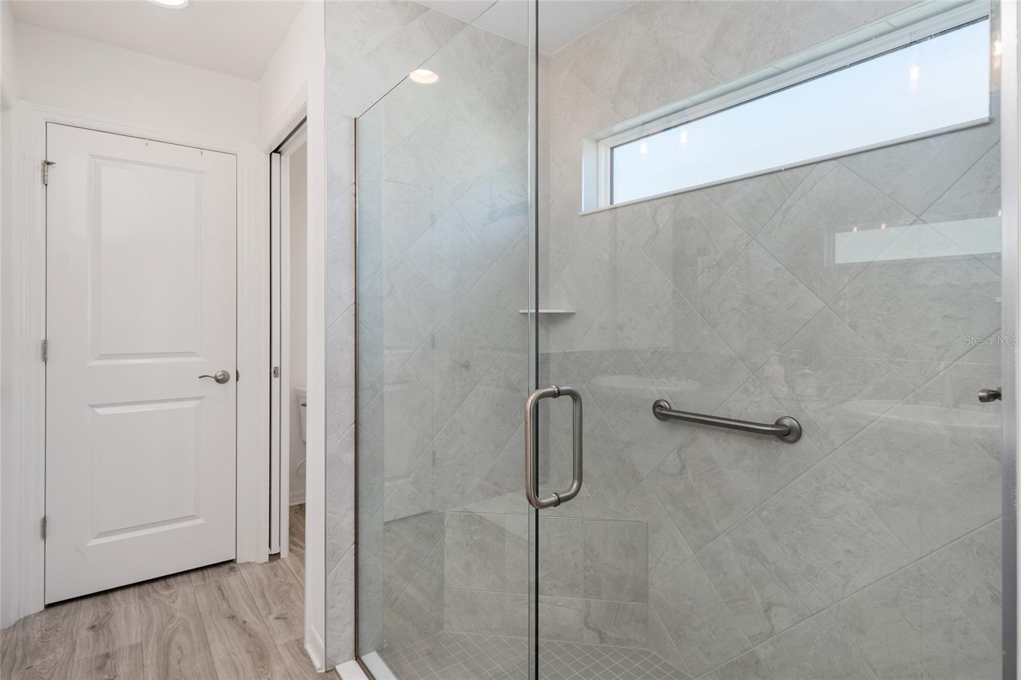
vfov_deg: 67.4
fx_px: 510
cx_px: 510
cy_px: 340
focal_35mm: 18
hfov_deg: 90.0
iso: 100
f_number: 6.3
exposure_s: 1/10
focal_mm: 18
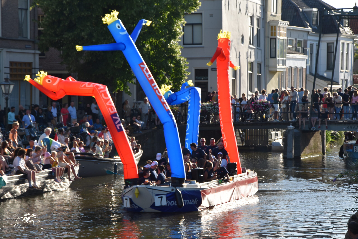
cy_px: 120
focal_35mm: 138
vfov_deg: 9.9
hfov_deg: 14.9
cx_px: 179
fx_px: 1372
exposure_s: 1/320
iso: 200
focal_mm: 92
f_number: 9
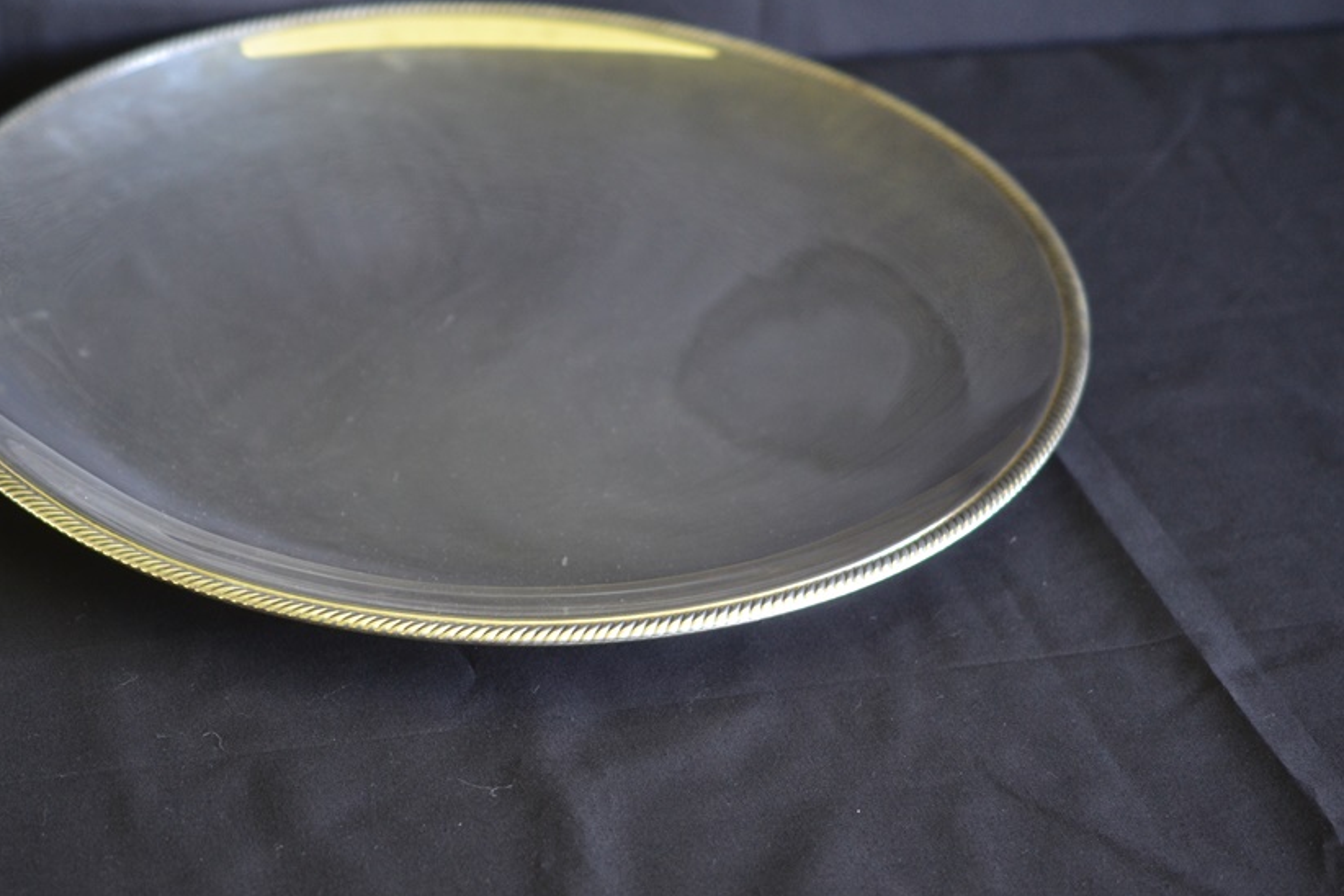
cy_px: 424
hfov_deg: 27.6
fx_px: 2725
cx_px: 530
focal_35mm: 73
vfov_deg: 18.7
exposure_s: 1/60
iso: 800
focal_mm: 40
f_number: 2.8
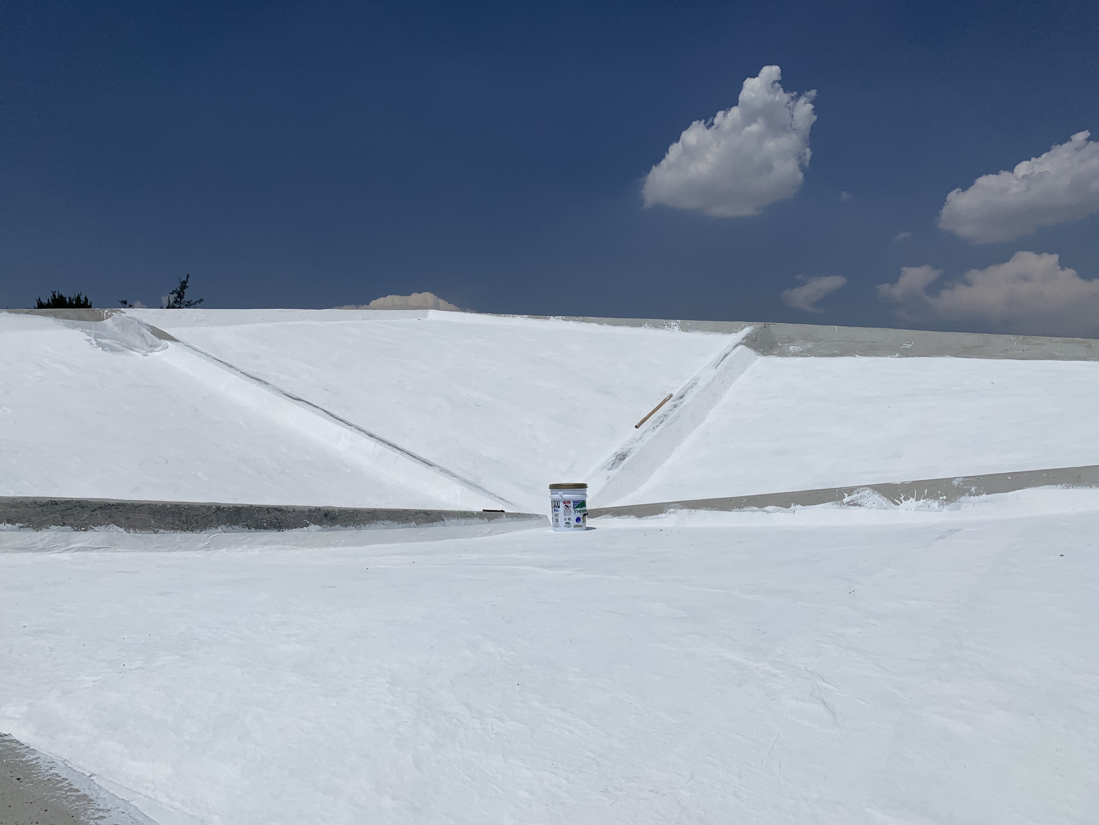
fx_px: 825
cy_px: 412
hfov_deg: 67.3
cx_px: 550
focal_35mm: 26
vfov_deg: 53.1
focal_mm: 4.25
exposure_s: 1/17857
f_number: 1.8
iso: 32
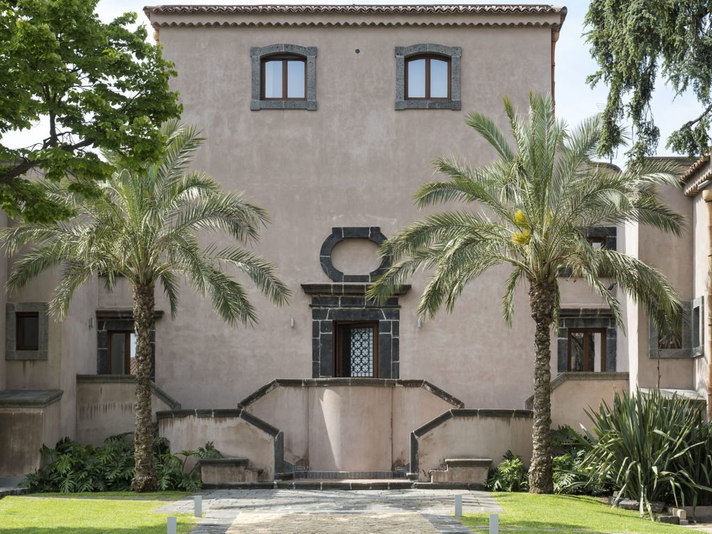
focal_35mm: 60
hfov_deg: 32.2
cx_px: 356
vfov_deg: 24.4
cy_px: 267
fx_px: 1234
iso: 200
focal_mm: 30
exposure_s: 1/125
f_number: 7.1
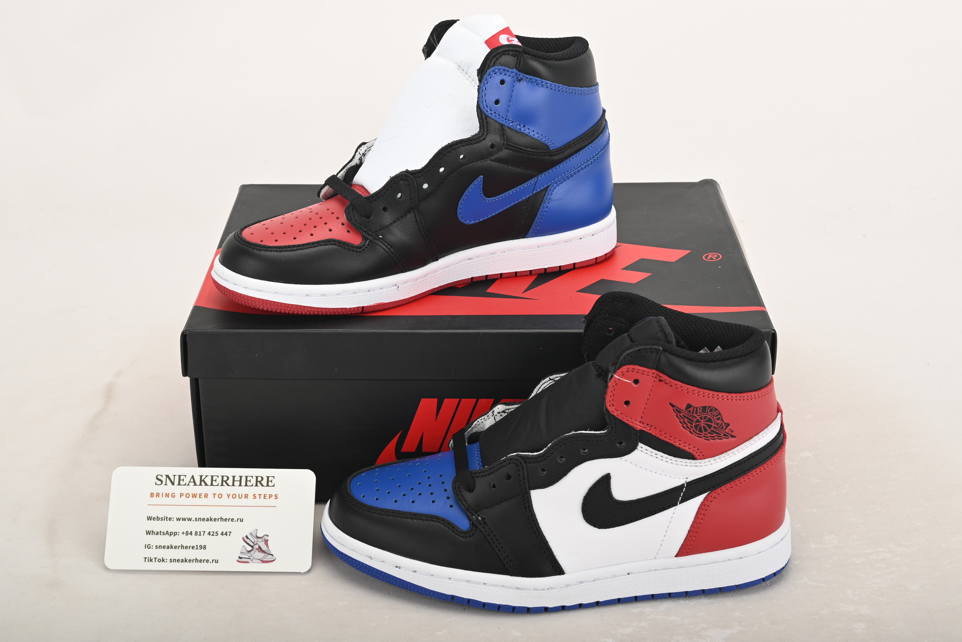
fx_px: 1390
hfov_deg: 38.2
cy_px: 299
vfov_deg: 26.0
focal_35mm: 52
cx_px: 485
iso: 100
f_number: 11
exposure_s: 1/200
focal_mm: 47
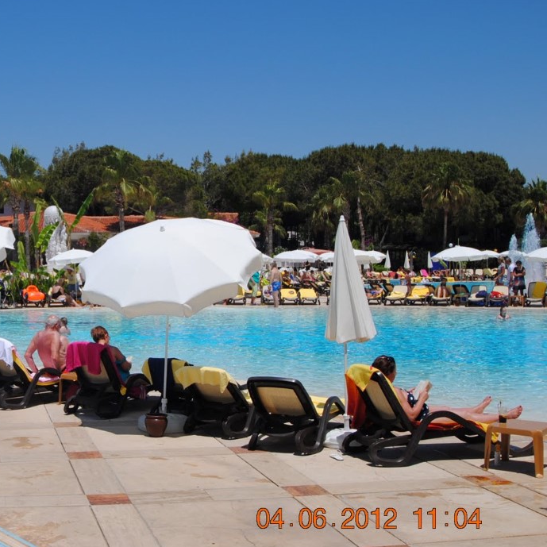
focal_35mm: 51
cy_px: 260
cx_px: 113
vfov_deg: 33.4
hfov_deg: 32.5
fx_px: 912
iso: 100
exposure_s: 1/400
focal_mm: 24
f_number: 10
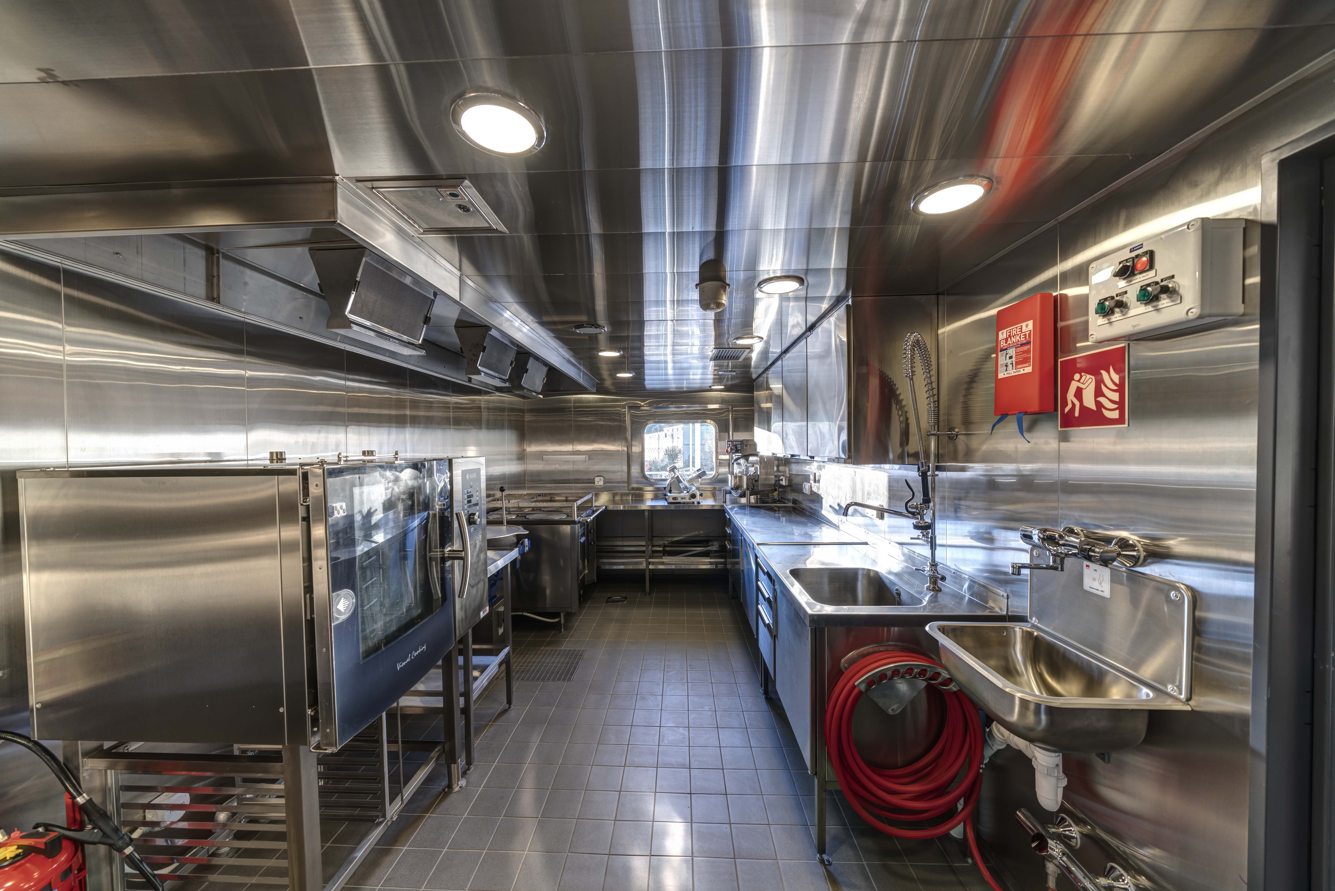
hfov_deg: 112.6
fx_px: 445
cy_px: 446
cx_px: 668
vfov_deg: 90.0
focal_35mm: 12
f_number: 5.6
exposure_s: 1/10
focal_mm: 12
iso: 160
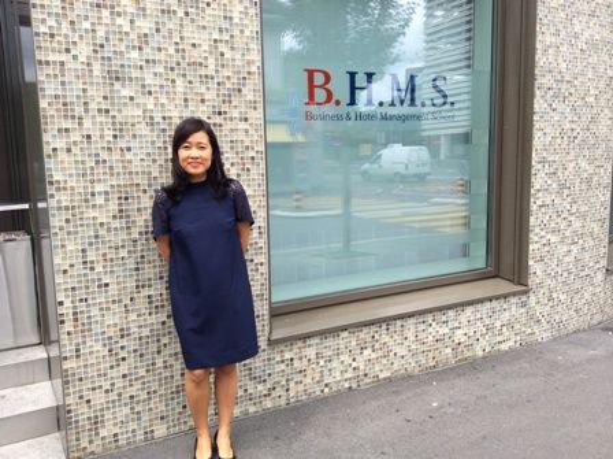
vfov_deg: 42.9
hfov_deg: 55.4
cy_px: 230
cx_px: 306
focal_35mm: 33
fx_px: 584
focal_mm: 3.3
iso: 32
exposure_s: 1/420
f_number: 2.4
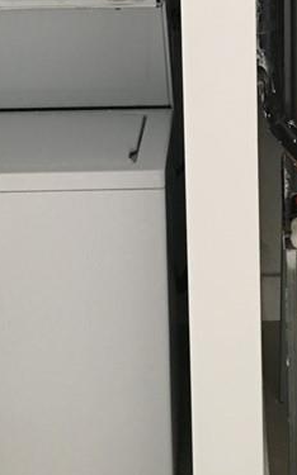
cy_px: 57
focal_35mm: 84
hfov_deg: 15.5
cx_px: 214
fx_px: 1089
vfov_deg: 24.0
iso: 200
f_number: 2.2
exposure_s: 1/24
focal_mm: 4.15
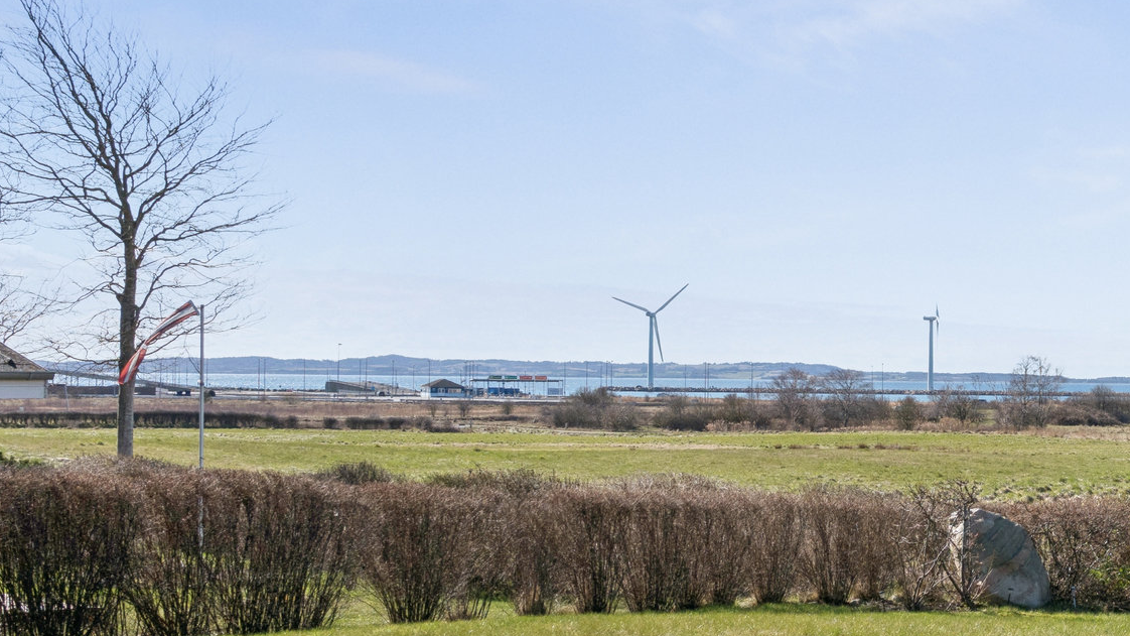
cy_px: 366
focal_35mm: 70
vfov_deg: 17.2
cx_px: 1200
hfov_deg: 27.9
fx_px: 2097
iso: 200
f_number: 8
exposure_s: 1/800
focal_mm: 25
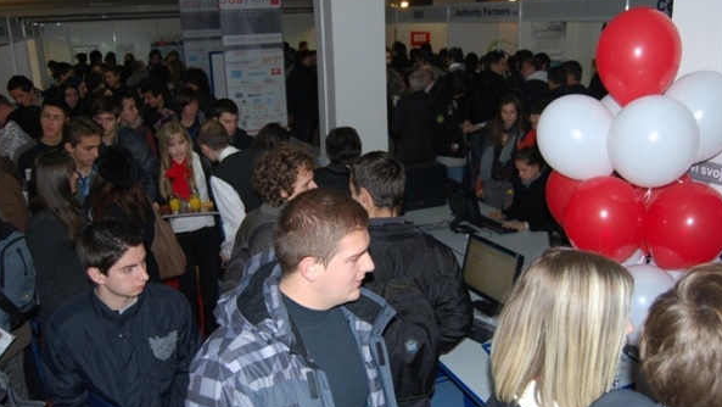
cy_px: 218
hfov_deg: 56.6
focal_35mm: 35
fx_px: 670
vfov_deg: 33.7
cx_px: 360
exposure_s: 1/60
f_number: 3.8
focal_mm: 22
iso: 200
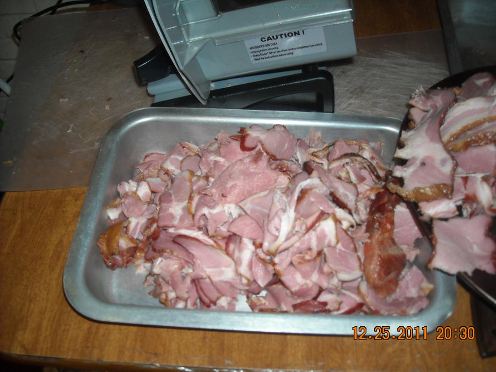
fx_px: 502
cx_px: 248
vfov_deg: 40.7
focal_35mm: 35
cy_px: 186
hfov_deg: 52.6
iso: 200
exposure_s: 1/60
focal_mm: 5.7
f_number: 2.8
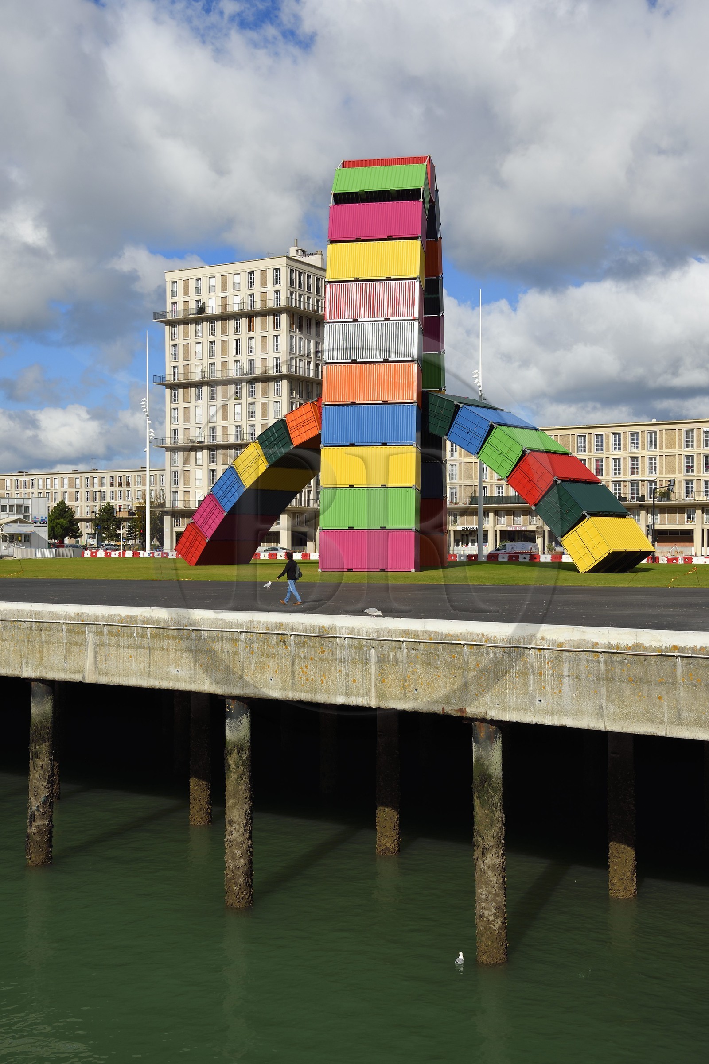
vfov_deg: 42.8
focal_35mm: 46
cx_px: 354
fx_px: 1360
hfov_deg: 29.2
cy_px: 532
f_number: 14
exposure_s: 1/250
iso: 200
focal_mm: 46
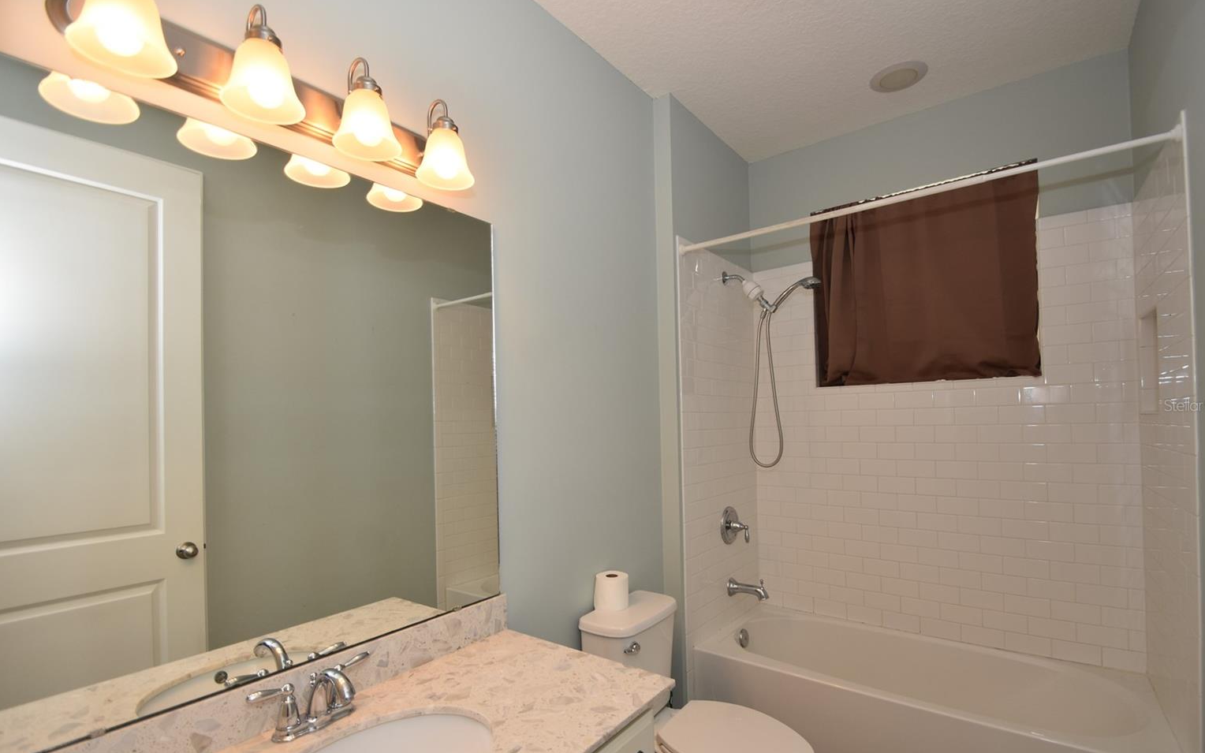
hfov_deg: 97.8
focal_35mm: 16
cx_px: 603
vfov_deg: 71.1
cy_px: 405
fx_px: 525
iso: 200
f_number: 4
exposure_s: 1/60
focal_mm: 10
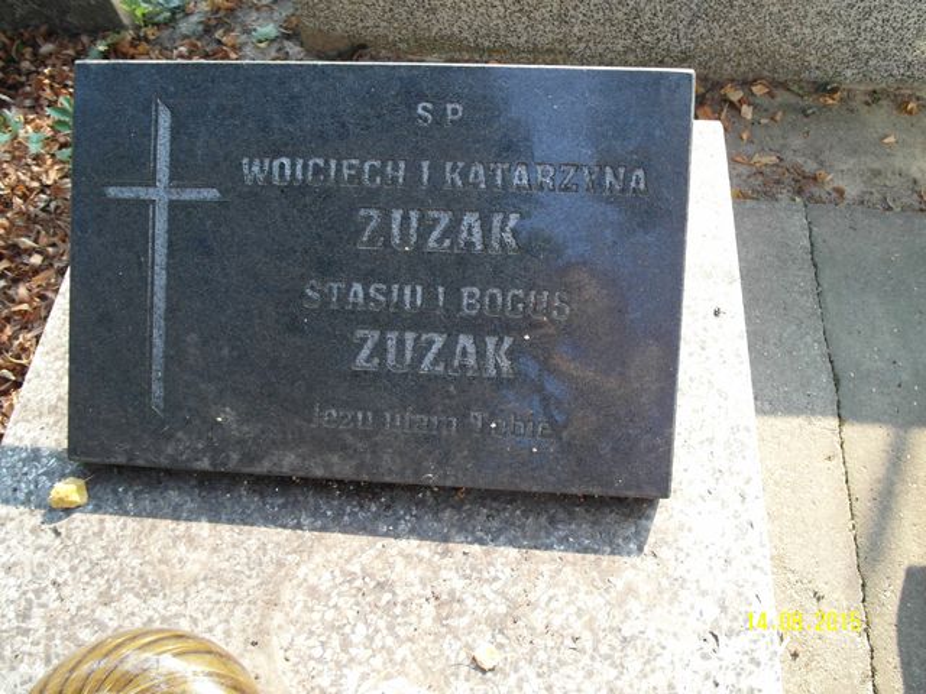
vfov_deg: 56.8
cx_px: 463
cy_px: 347
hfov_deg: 71.6
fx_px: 642
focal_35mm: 24
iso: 100
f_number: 3.4
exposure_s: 1/90
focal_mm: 5.2
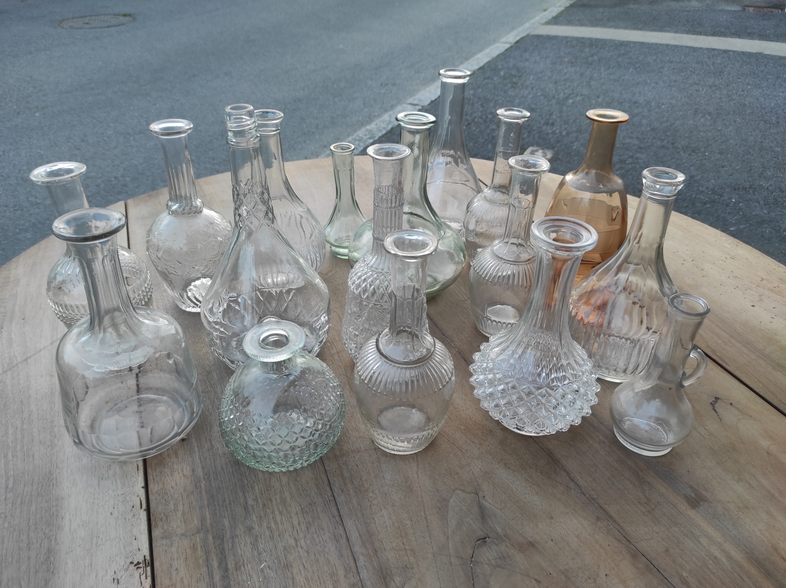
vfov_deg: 54.8
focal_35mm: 25
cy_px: 294
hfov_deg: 69.4
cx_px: 393
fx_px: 567
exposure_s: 1/103
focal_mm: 5.43
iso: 100
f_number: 1.89
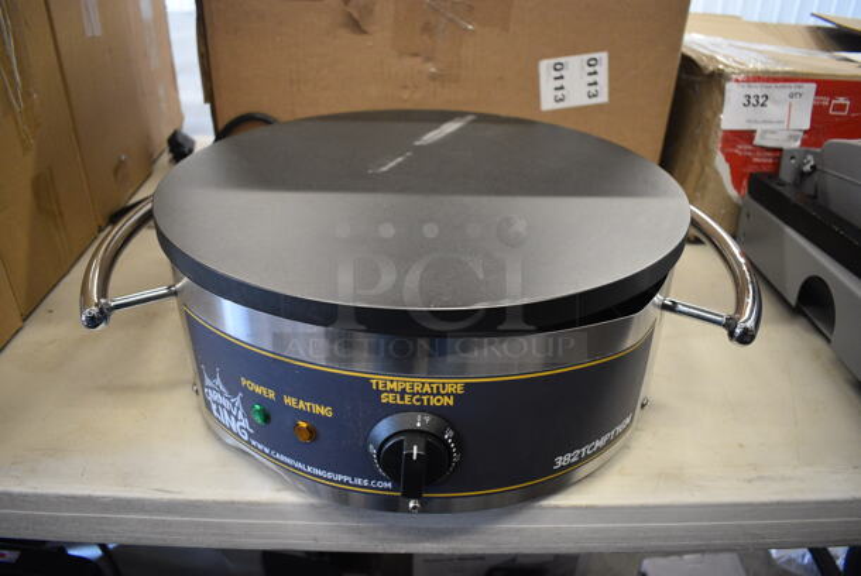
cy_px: 288
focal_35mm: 27
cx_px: 430
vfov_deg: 48.0
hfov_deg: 67.3
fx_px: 646
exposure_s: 1/125
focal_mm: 18
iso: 2000
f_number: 3.5
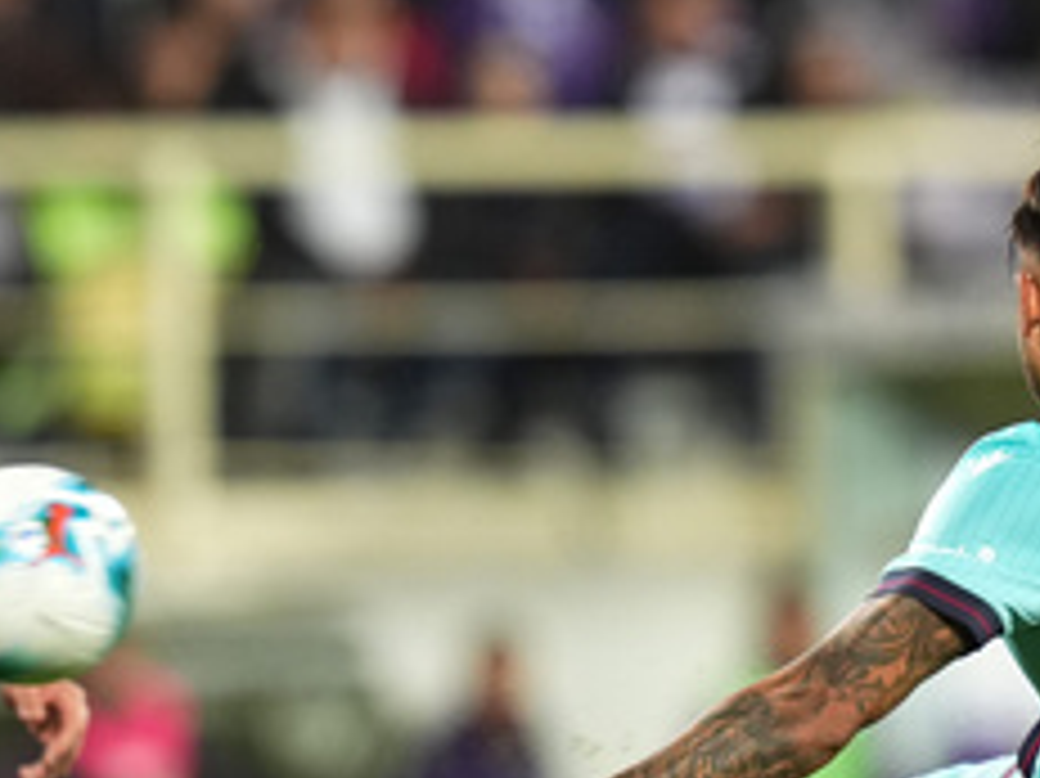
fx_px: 25554
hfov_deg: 2.3
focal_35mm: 851
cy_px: 470
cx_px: 554
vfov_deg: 1.7
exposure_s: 1/1600
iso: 2500
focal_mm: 400
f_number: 3.2
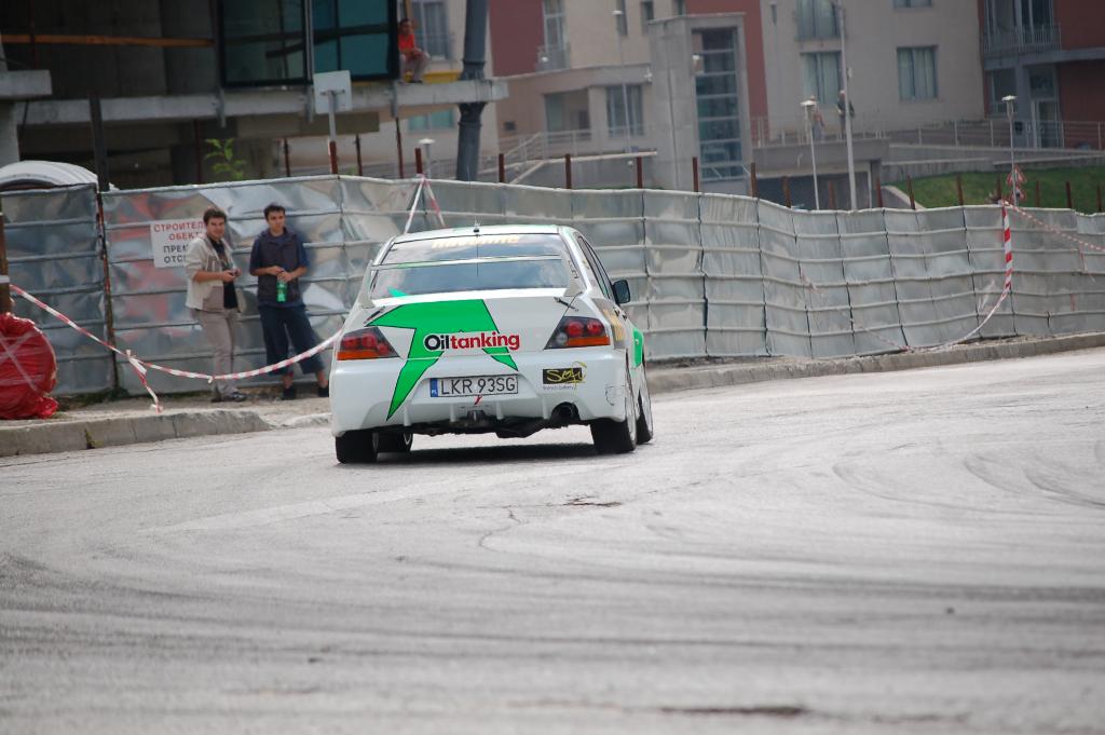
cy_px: 368
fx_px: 6210
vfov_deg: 6.8
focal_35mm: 202
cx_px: 552
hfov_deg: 10.2
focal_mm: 135
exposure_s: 1/1000
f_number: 5
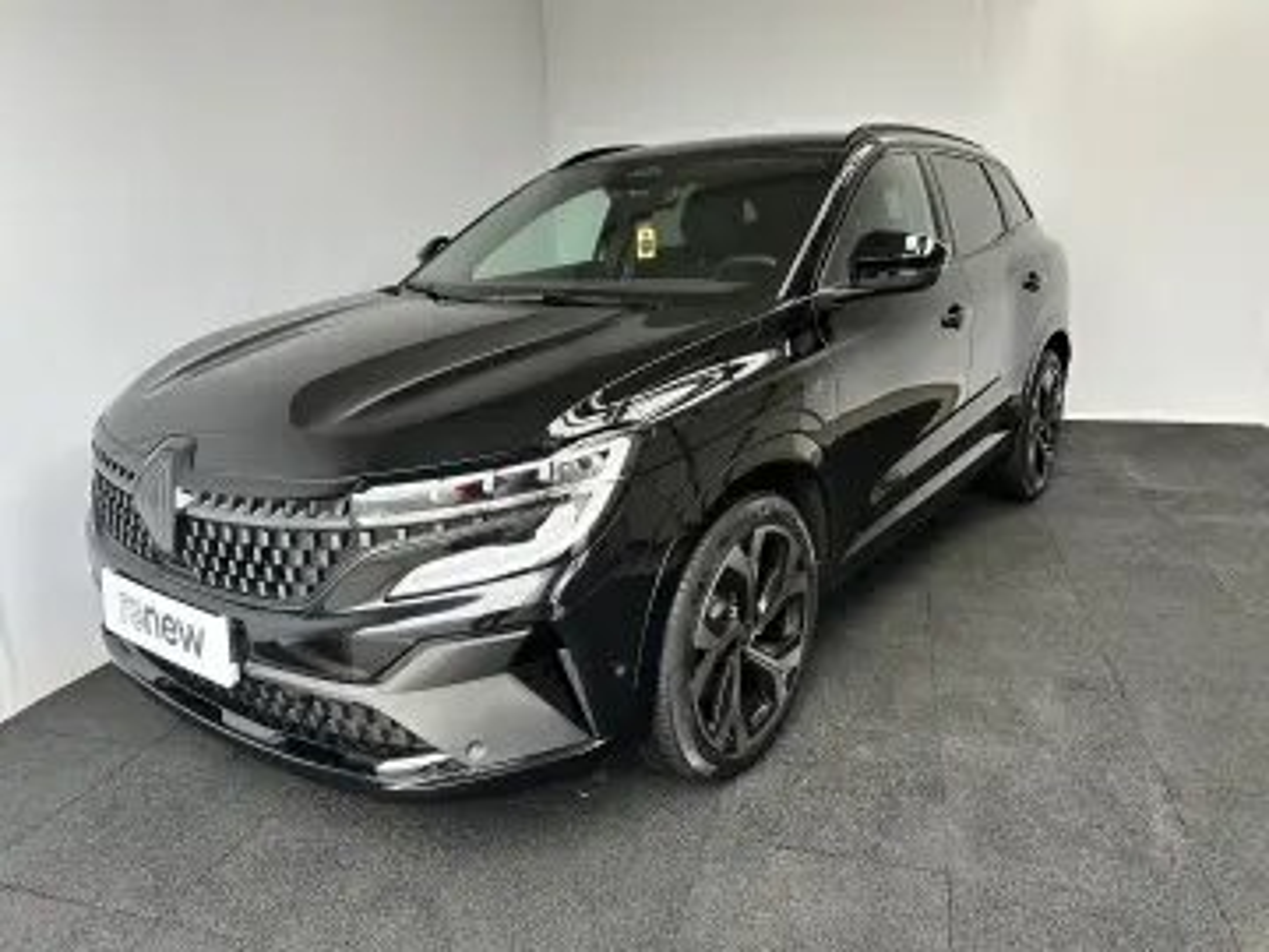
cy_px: 476
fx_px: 880
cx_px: 634
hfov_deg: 71.6
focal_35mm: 24
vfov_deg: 56.8
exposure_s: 1/121
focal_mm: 6.86
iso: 200
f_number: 1.78
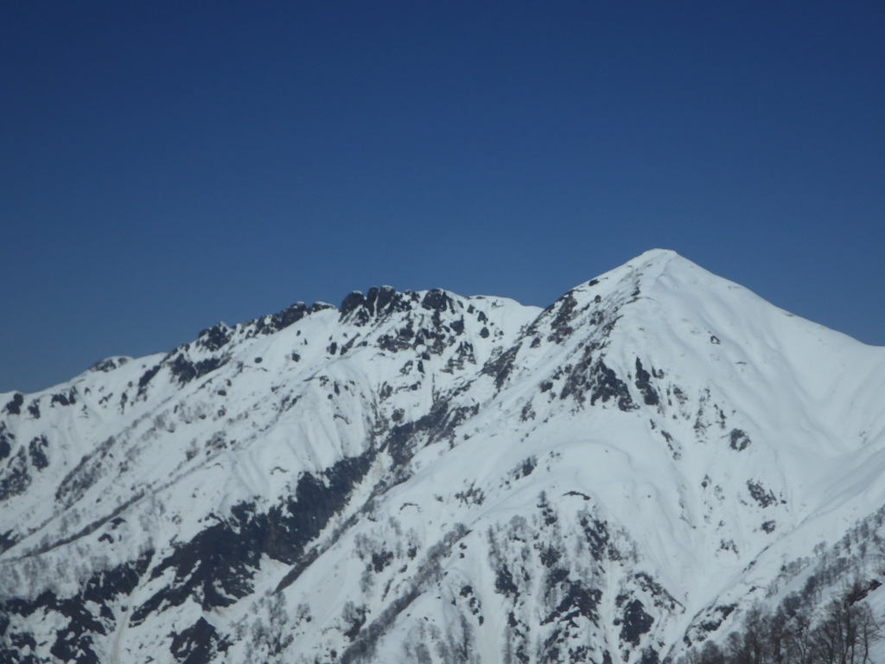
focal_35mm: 62
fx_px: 1585
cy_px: 332
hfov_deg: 31.2
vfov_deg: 23.7
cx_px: 442
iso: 125
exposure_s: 1/400
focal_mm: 11
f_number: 14.3
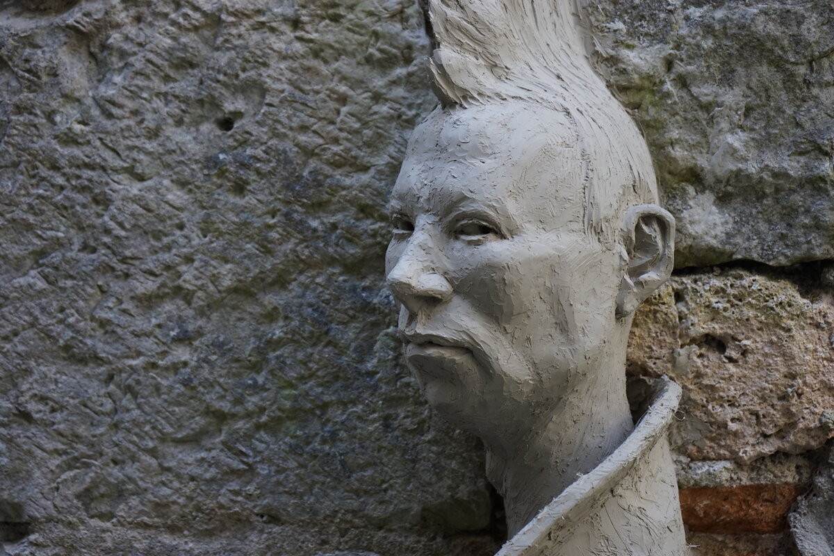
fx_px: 1622
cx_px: 417
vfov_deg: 19.5
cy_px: 278
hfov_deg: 28.8
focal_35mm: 70
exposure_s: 1/160
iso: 1000
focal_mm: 70
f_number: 5.6
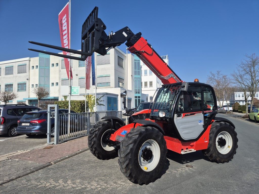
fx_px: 172
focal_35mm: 23
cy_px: 97
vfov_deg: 58.9
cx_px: 130
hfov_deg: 73.9
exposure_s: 1/2584
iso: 25
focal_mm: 5.4
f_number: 1.8
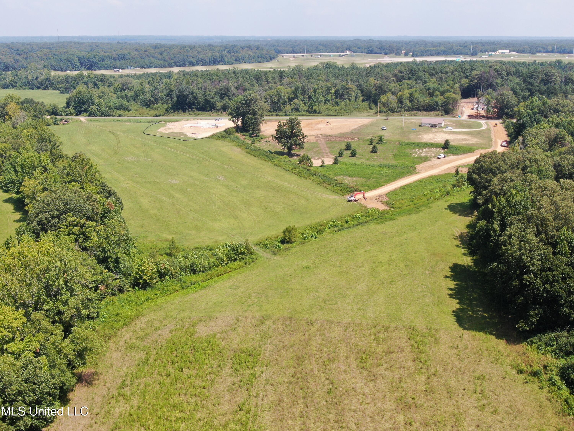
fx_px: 696
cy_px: 216
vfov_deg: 34.3
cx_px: 287
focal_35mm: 42
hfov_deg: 44.8
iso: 100
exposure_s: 1/500
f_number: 3.5
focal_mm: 7.23
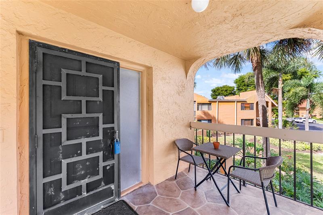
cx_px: 162
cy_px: 108
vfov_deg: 81.3
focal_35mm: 14
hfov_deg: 104.2
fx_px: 126
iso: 800
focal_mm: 14
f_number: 5.6
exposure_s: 1/2000
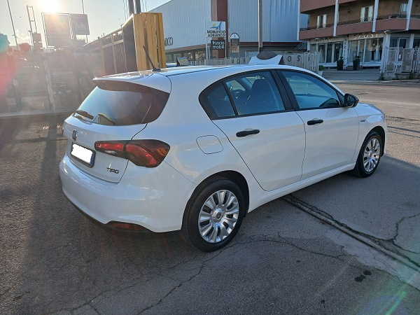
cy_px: 158
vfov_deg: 51.4
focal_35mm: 27
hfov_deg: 65.3
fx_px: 328
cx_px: 210
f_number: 1.8
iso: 20
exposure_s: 1/189
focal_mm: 3.98
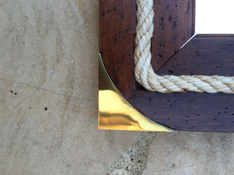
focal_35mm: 29
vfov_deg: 48.2
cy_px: 88
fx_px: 196
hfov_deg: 61.7
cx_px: 117
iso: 50
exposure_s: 1/120
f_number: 2.2
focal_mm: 4.15
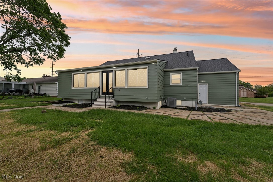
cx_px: 136
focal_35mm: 14
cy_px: 91
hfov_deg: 104.3
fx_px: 106
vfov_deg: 81.2
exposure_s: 1/800
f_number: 5.6
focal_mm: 14
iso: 250
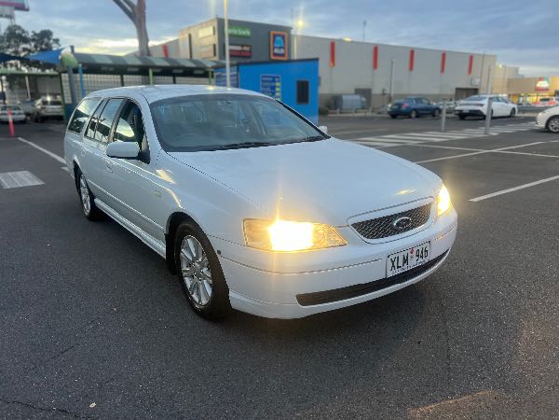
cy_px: 210
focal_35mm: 26
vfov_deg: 53.1
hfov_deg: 67.3
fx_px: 420
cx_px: 280
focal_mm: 5.7
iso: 125
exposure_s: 1/72
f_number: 1.5
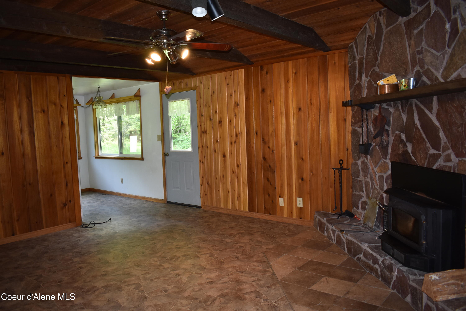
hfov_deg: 67.4
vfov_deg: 47.9
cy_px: 156
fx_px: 350
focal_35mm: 27
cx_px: 233
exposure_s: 1/60
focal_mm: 18
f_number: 3.5
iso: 280
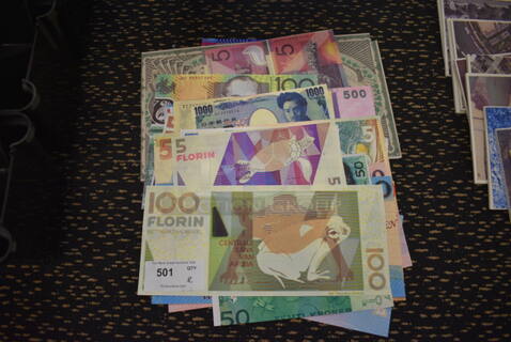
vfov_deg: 48.1
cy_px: 171
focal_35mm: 27
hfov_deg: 67.3
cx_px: 256
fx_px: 384
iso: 800
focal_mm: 18
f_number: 3.5
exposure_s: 1/160
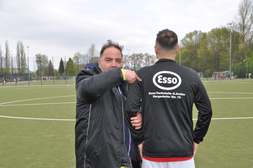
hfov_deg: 38.9
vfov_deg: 26.4
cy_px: 84
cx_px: 126
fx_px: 358
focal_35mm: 51
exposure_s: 1/200
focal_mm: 34
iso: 200
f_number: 8
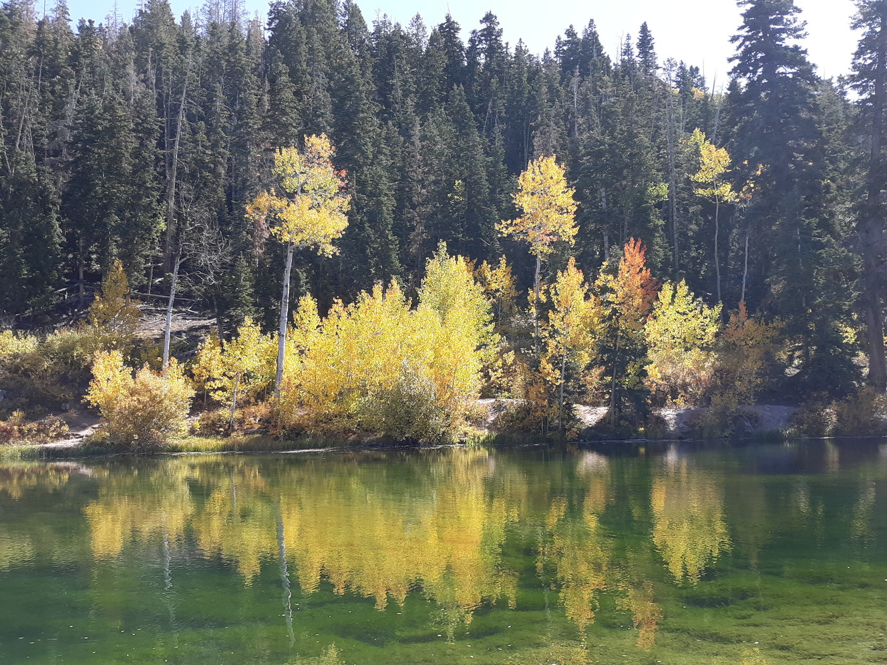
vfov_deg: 49.7
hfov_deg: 63.4
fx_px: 717
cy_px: 332
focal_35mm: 28
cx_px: 444
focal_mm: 3.7
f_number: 1.7
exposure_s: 1/581
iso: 40
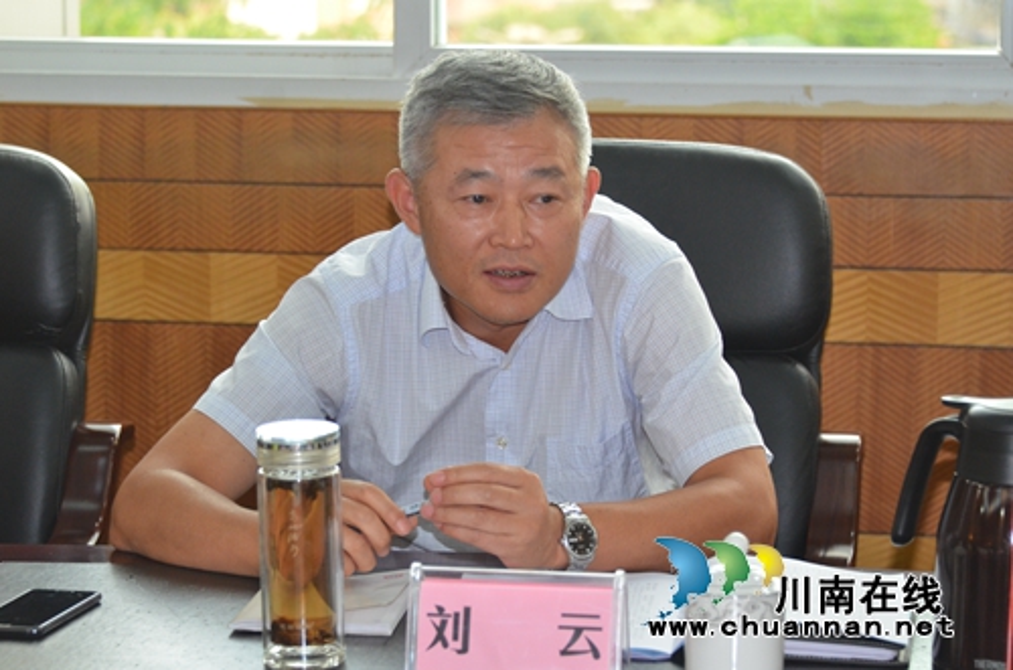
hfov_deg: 16.7
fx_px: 3453
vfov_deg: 11.1
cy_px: 335
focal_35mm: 123
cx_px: 506
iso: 1250
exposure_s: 1/60
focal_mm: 82
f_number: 5.3
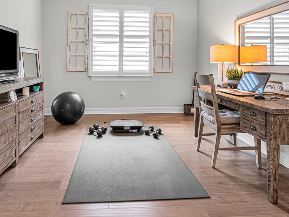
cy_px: 77
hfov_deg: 75.8
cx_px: 120
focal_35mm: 22
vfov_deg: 60.0
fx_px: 184
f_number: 5.6
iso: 250
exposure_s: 1/10
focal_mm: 14
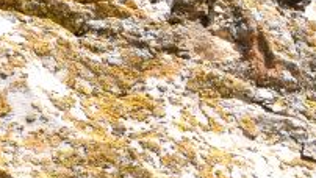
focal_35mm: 207
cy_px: 112
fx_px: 1736
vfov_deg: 5.9
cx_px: 588
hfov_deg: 9.8
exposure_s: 1/500
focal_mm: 26
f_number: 11
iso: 500
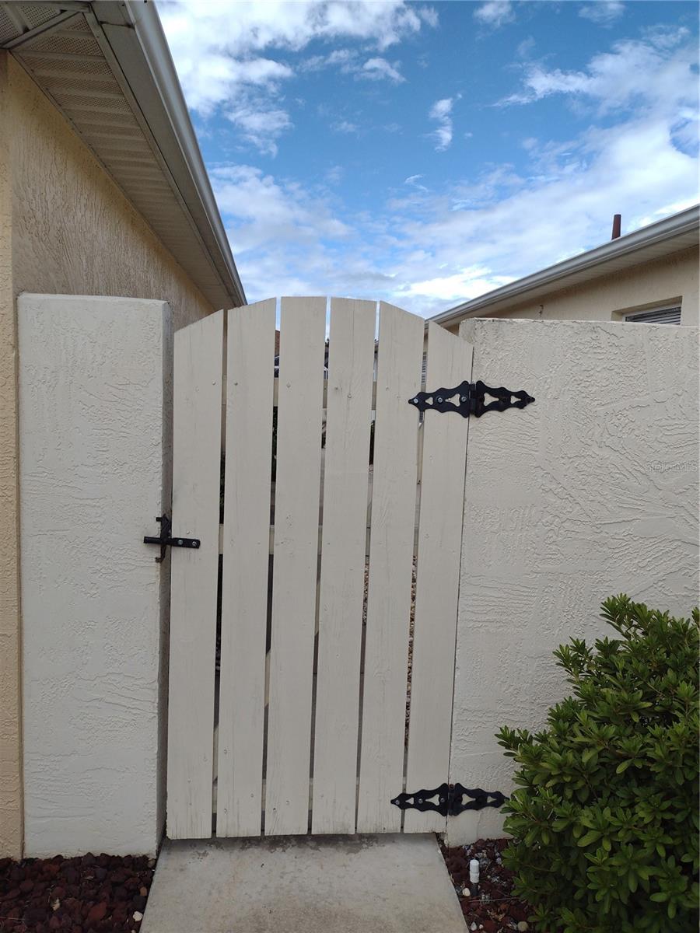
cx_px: 350
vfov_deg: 65.3
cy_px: 466
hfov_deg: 51.4
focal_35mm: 27
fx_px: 728
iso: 100
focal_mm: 4.71
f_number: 1.7
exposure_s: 1/2247
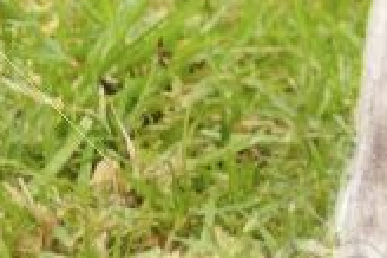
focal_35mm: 832
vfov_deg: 1.6
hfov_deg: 2.5
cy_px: -609
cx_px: 736
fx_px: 8935
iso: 200
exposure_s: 1/1600
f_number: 4
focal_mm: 70
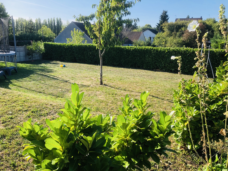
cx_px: 114
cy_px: 86
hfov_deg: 63.4
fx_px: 184
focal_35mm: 28
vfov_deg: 49.7
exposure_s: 1/600
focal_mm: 3.99
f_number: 1.8
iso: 20
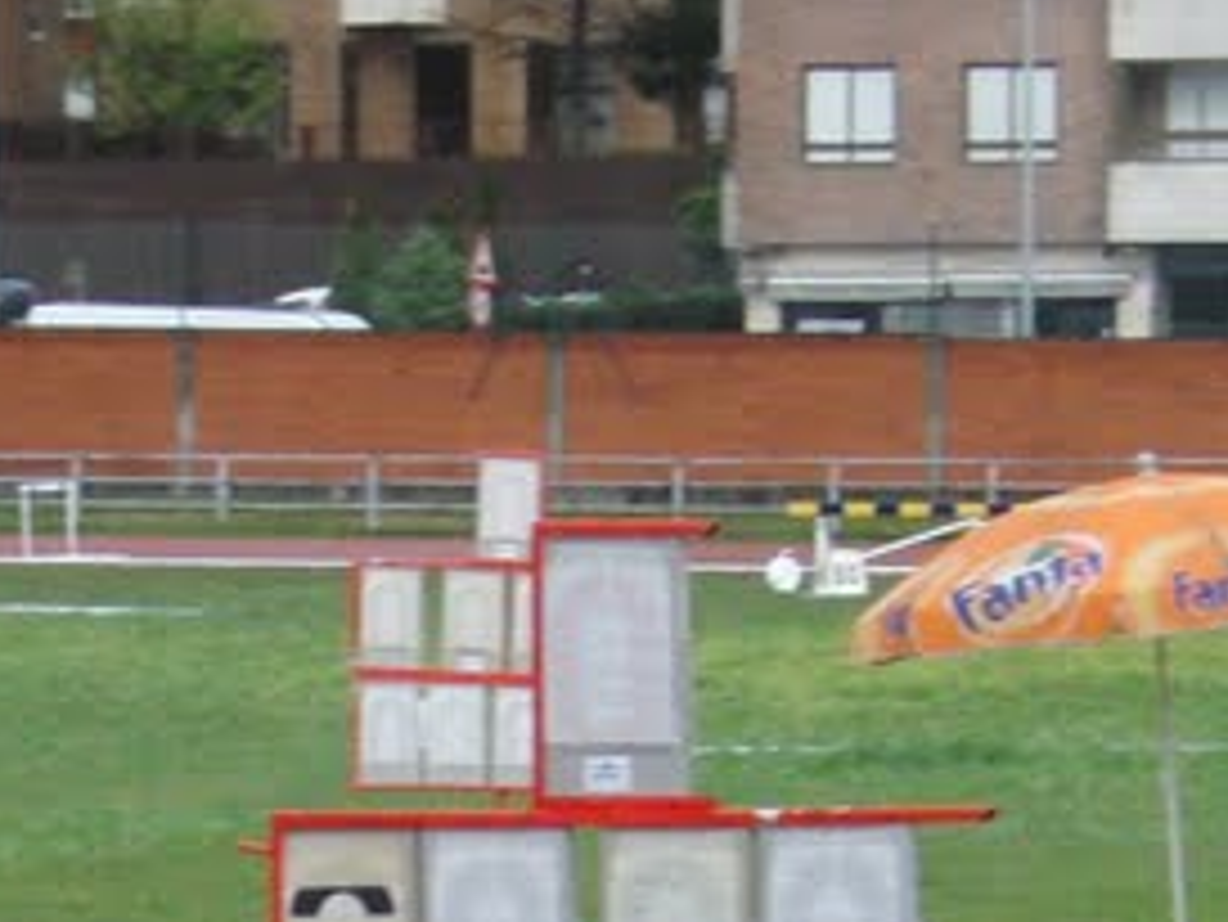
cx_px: 526
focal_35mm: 274
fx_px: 9724
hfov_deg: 7.2
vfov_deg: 5.4
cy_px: 1493
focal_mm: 13
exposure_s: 1/500
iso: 200
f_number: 3.6
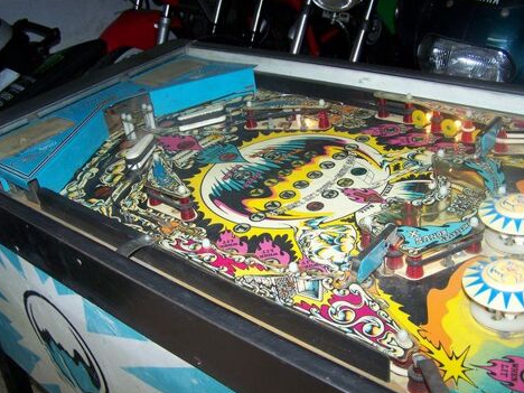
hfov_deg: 47.9
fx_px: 590
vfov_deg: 36.8
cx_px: 261
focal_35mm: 39
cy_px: 194
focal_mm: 6.3
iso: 80
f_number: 2.8
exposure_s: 1/60
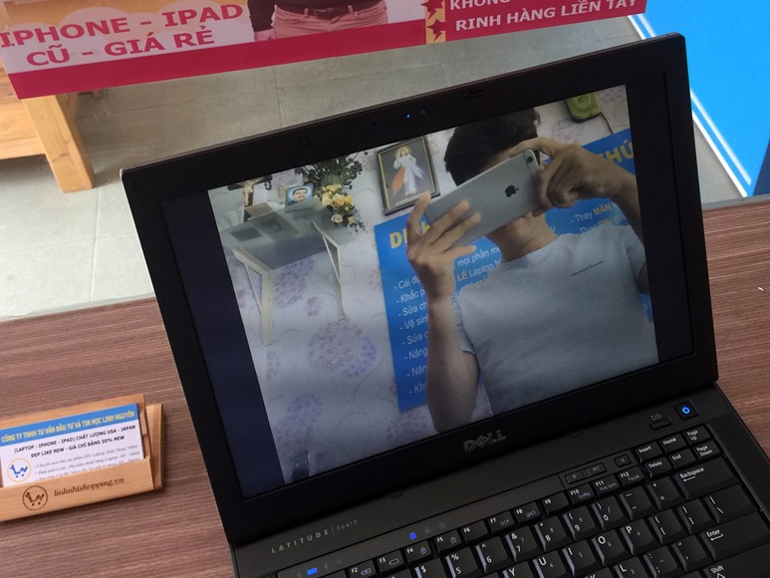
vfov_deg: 46.8
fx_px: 667
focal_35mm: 30
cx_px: 390
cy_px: 289
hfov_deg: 60.0
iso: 64
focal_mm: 4.15
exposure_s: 1/33
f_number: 2.2
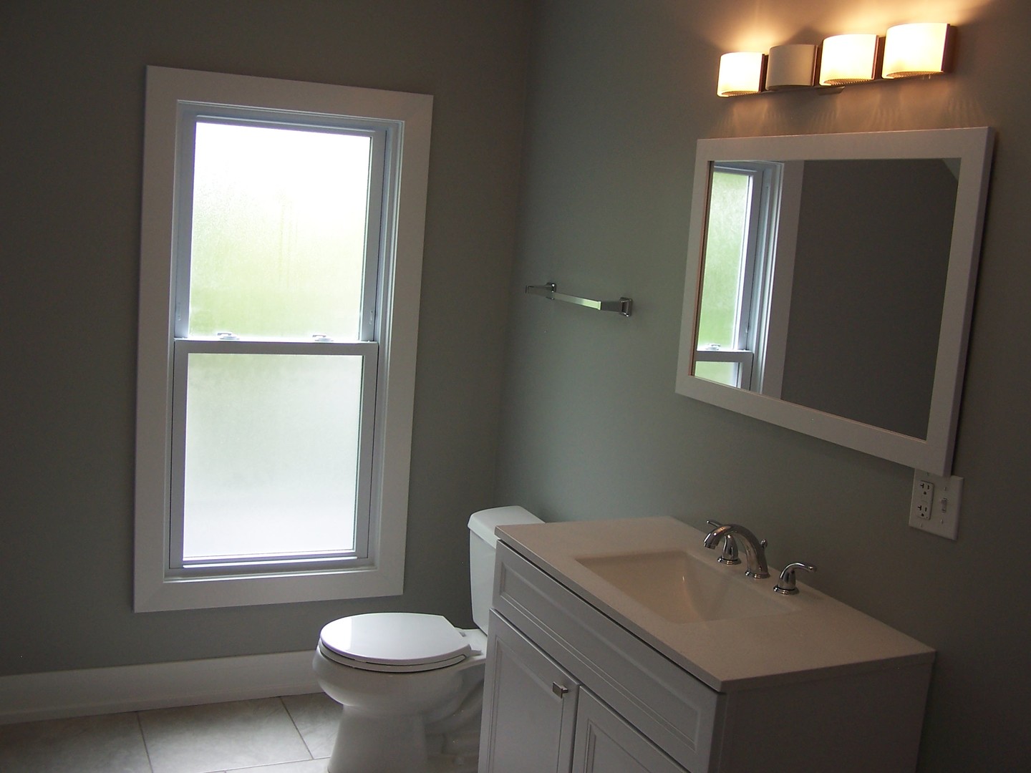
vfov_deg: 37.7
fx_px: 1132
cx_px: 516
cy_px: 386
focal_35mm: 38
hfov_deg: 49.0
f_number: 2.8
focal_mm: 6.3
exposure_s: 1/60
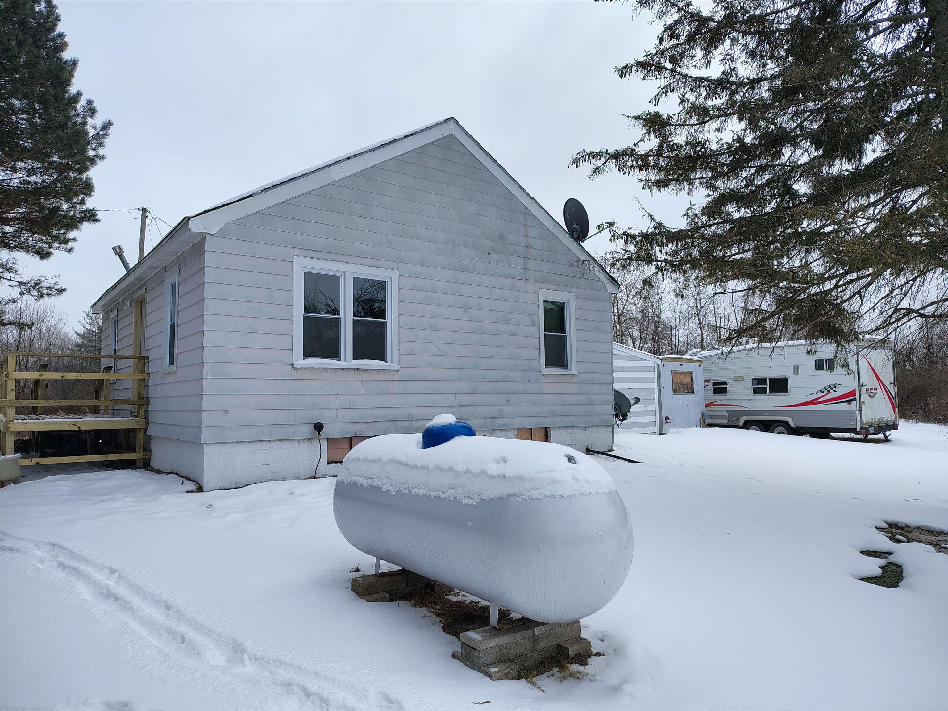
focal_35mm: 24
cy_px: 356
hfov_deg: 71.6
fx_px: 657
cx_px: 474
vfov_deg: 56.8
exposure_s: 1/1537
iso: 100
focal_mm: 5.56
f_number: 1.8
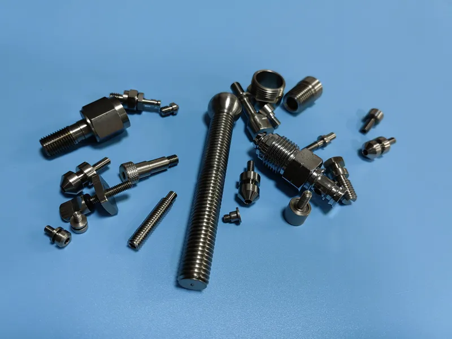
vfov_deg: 51.4
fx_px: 353
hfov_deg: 65.3
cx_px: 226
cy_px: 170
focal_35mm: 27
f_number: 1.8
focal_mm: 5.54
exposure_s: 1/100
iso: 320
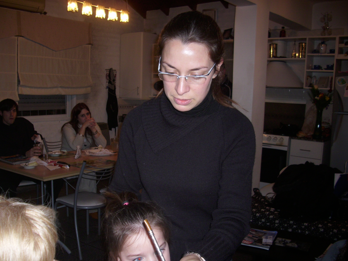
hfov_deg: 53.9
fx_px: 342
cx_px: 163
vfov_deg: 41.8
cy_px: 141
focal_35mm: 34
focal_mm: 6.2
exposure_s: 1/30
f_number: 2.8
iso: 50
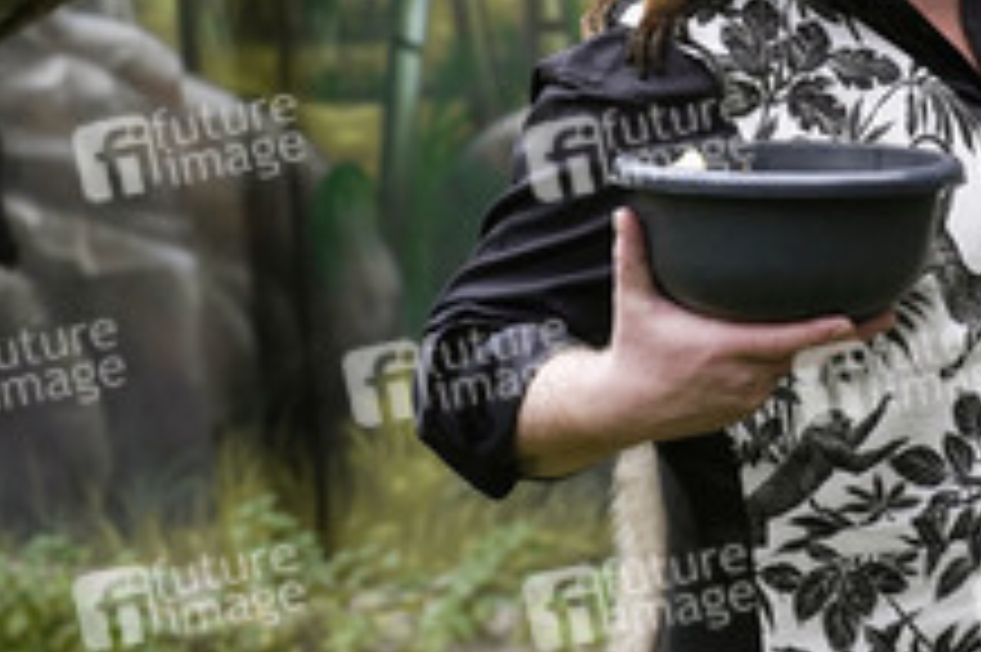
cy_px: 36
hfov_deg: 13.1
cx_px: 970
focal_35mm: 155
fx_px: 4220
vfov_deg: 8.8
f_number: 5.6
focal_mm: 75
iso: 1600
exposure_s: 1/160
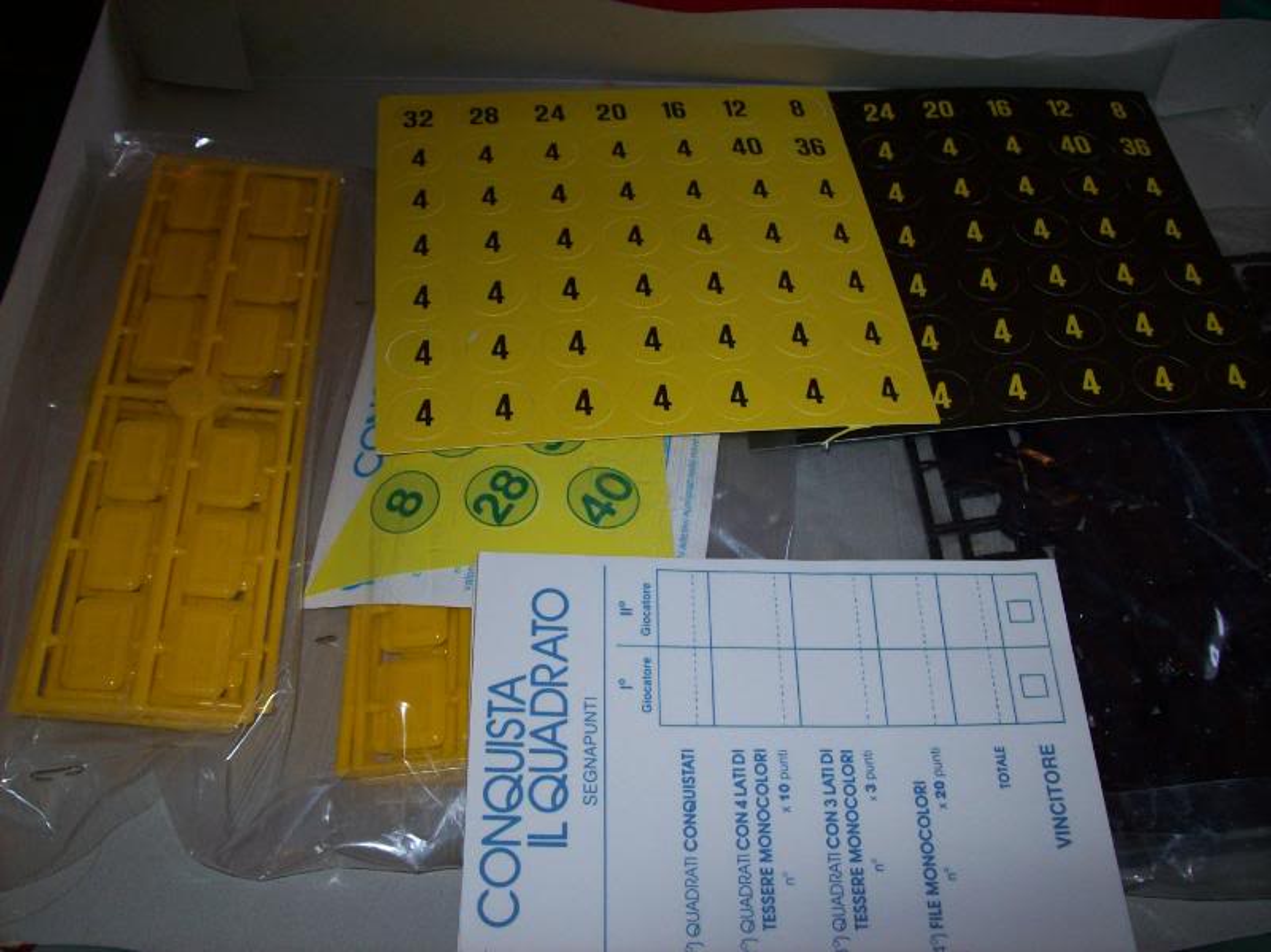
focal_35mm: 36
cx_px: 636
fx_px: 1321
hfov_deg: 51.4
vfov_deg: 39.6
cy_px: 476
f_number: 2.7
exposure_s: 1/64
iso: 80
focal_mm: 6
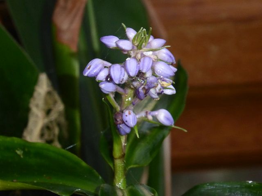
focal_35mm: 206
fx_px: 1559
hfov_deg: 9.6
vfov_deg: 7.2
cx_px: 131
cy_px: 98
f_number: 5.6
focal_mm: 33.2
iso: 800
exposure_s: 1/60
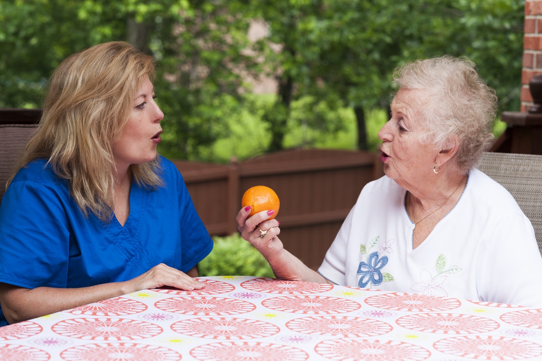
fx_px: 1280
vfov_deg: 16.1
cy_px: 180
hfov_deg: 23.9
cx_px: 271
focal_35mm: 85
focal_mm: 85
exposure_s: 1/125
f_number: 5.6
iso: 250
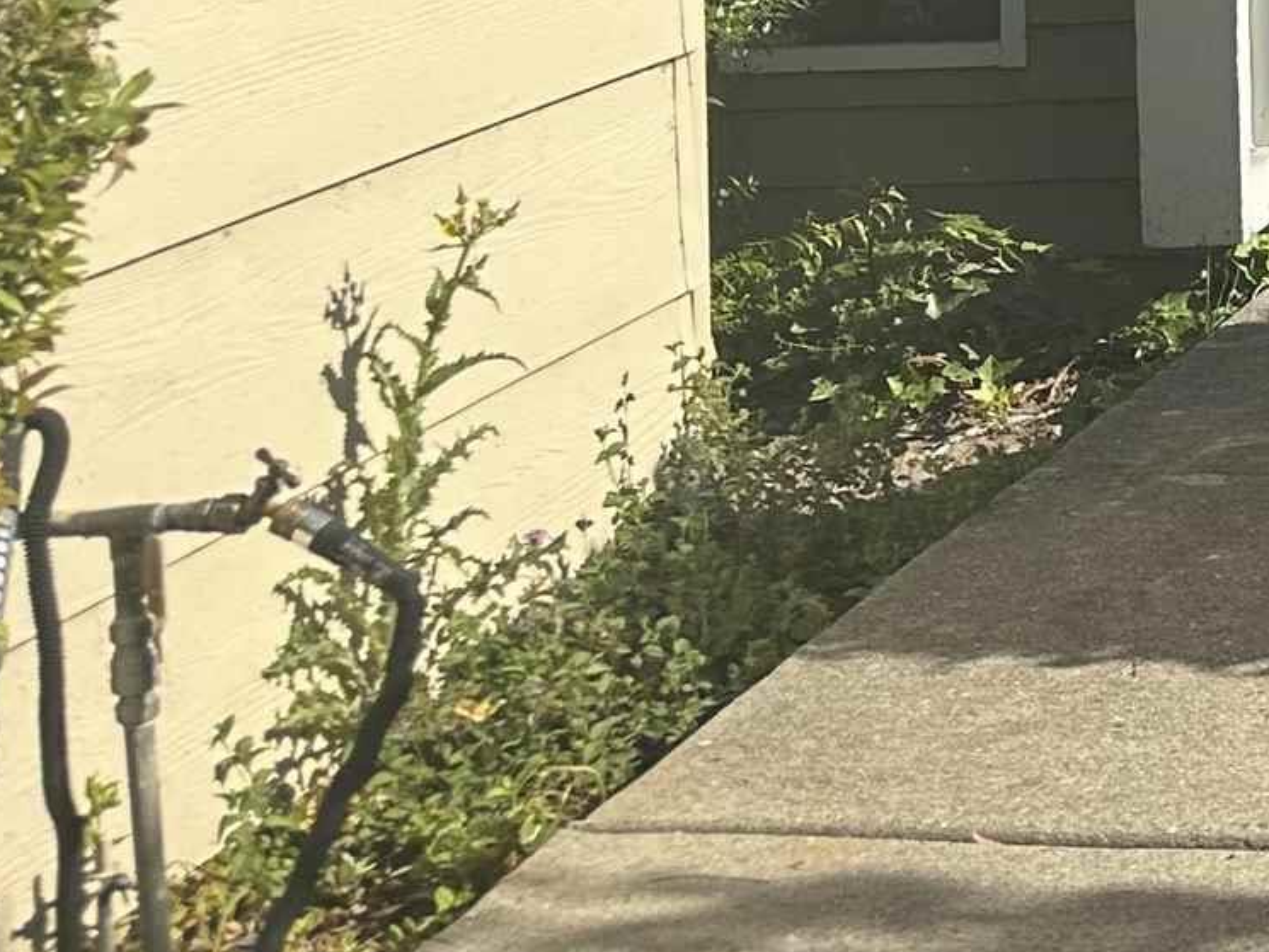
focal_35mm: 99
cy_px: -683
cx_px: 2388
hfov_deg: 16.2
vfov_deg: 13.6
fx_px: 3630
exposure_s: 1/3155
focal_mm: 6.86
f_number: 1.78
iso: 80
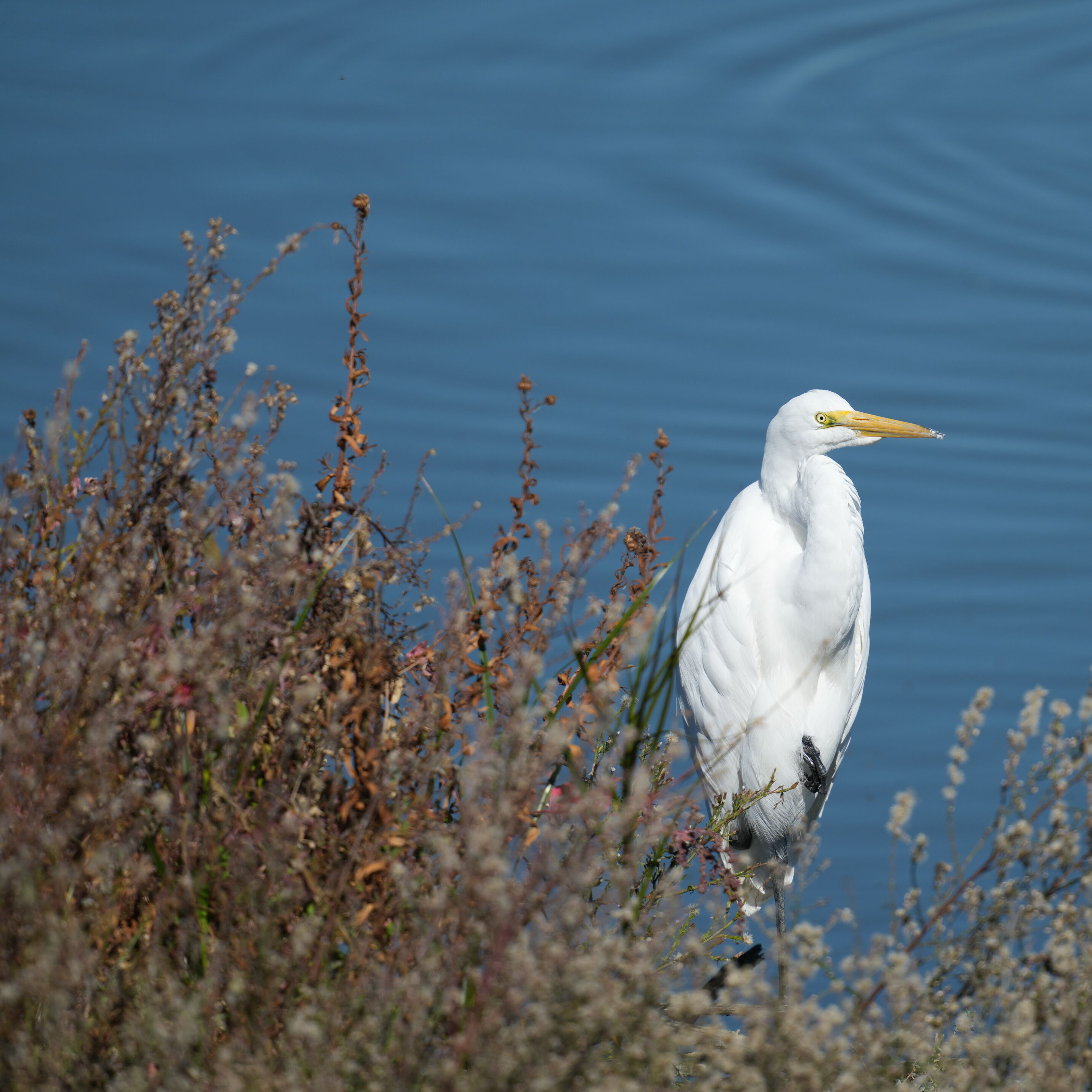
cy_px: 546
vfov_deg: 2.3
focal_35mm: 766
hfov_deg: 2.3
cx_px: 784
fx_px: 27339
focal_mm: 600
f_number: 5.6
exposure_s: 1/1250
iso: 200
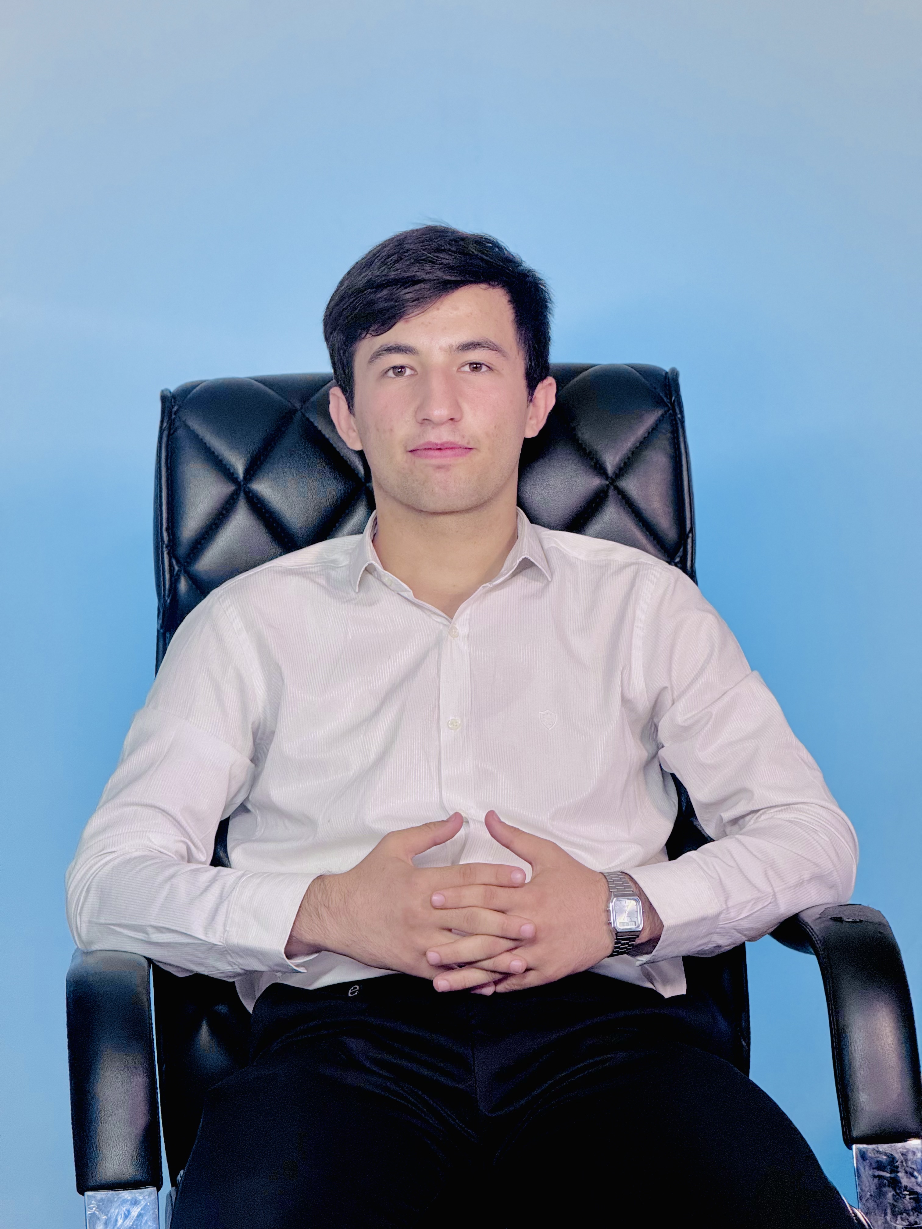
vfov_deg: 16.4
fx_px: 4262
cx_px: 461
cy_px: 614
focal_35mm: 120
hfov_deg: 12.3
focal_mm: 15.66
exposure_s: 1/50
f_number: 2.8
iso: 400
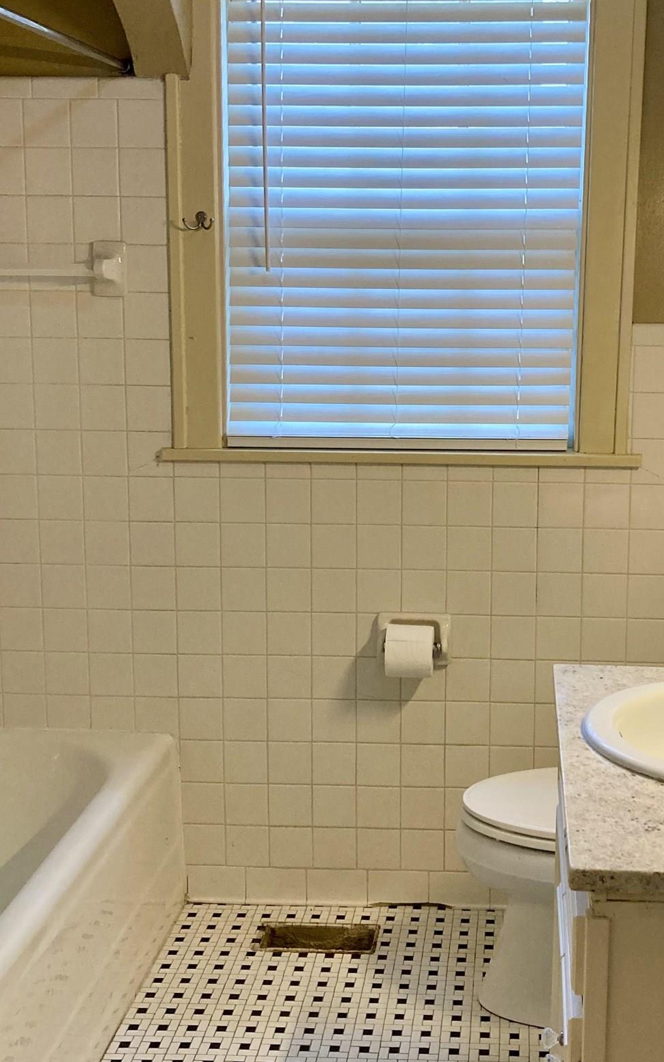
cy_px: 467
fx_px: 1274
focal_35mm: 44
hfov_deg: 28.8
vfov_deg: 45.2
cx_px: 492
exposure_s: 1/60
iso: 200
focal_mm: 3.99
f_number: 1.8
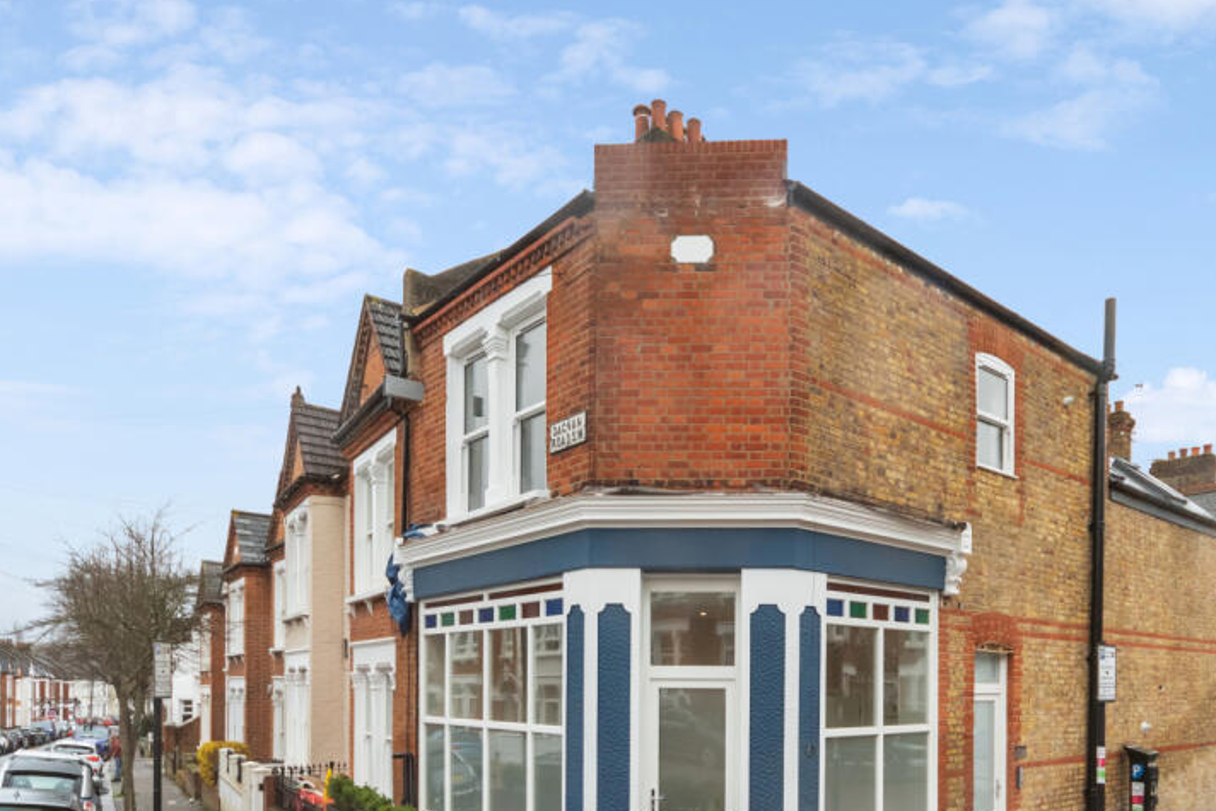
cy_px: 544
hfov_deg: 75.5
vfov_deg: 54.0
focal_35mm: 23
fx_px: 777
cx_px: 709
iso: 1600
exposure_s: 1/3200
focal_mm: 16
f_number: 5
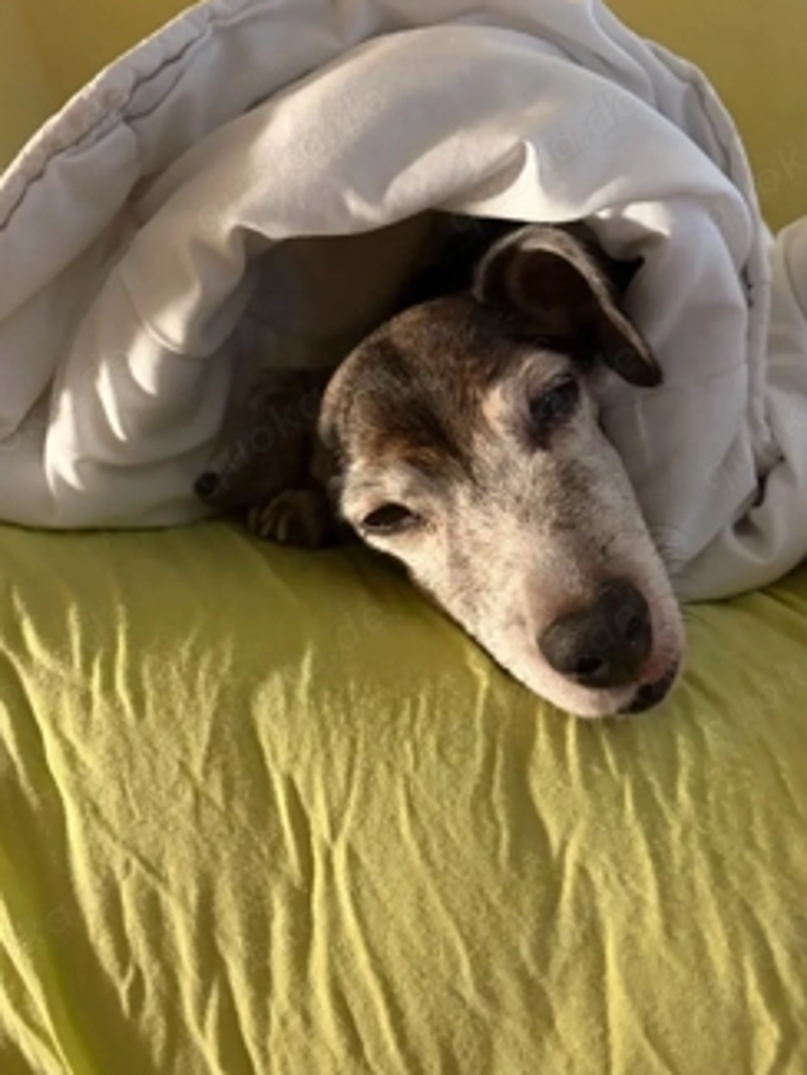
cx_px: 361
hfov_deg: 44.1
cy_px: 453
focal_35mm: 32
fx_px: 994
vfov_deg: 56.5
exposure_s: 1/33
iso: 400
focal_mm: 5.96
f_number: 1.6
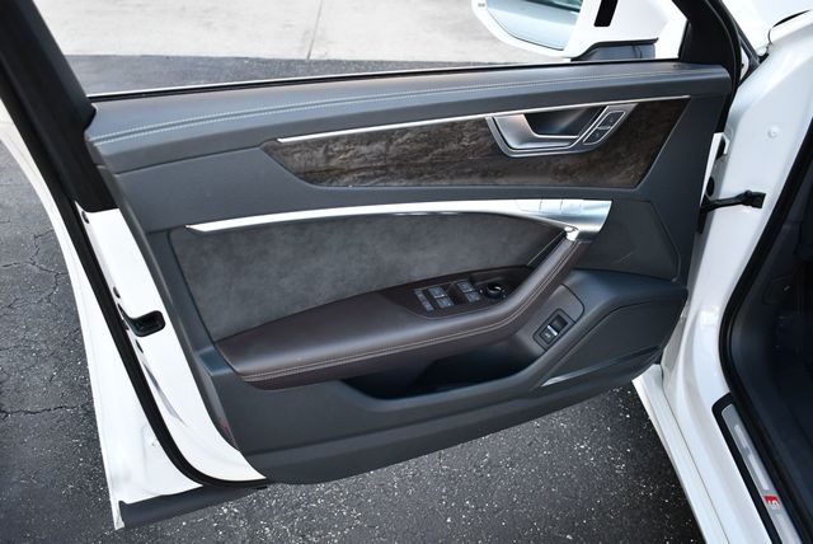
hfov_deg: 53.1
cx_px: 406
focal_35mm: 36
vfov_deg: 36.9
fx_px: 814
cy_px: 272
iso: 500
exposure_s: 1/250
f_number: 3.5
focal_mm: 18
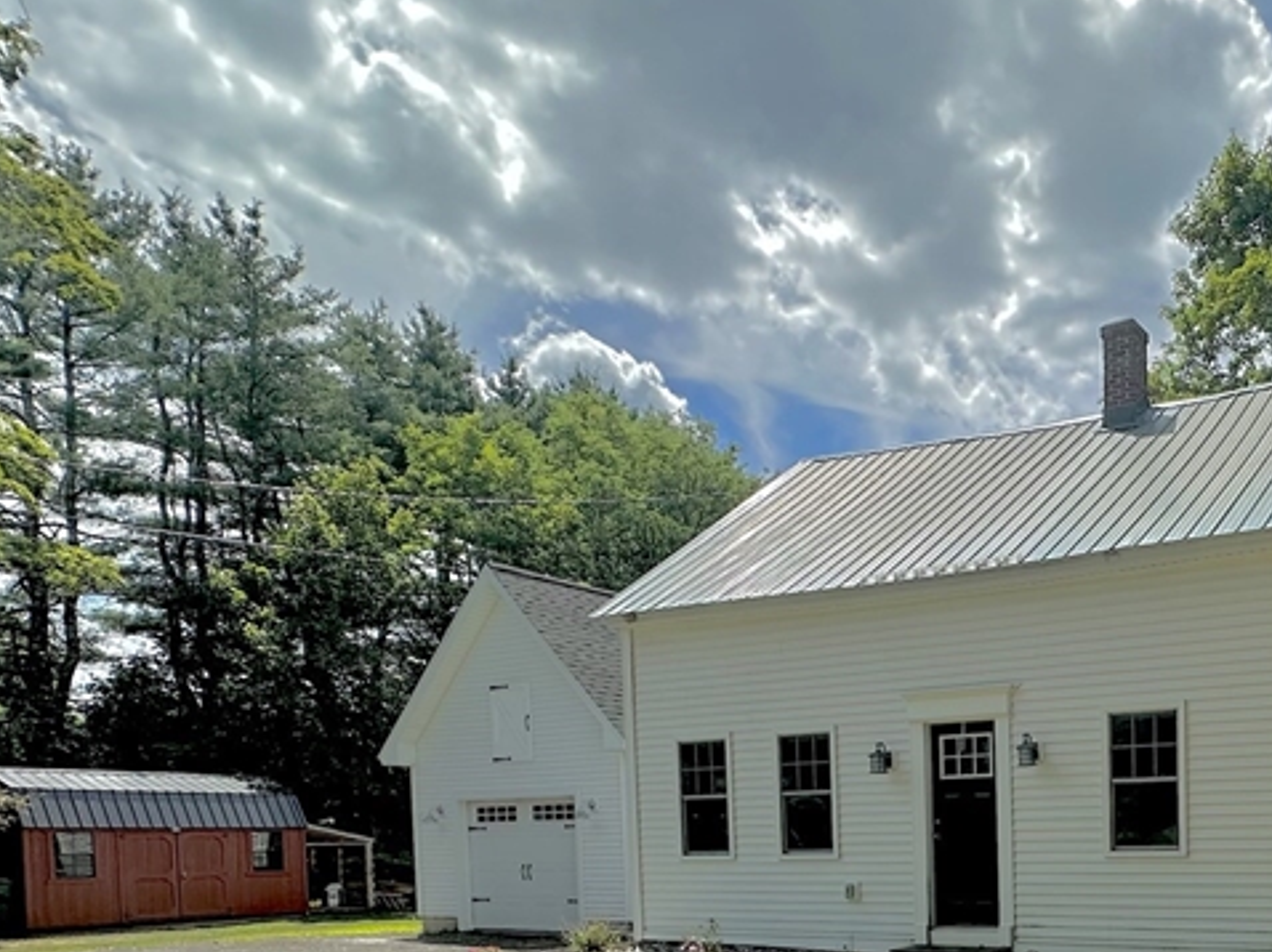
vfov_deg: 42.4
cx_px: 1139
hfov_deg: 52.8
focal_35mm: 30
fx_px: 1102
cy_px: 878
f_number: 2.2
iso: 50
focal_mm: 2.22
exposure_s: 1/1289
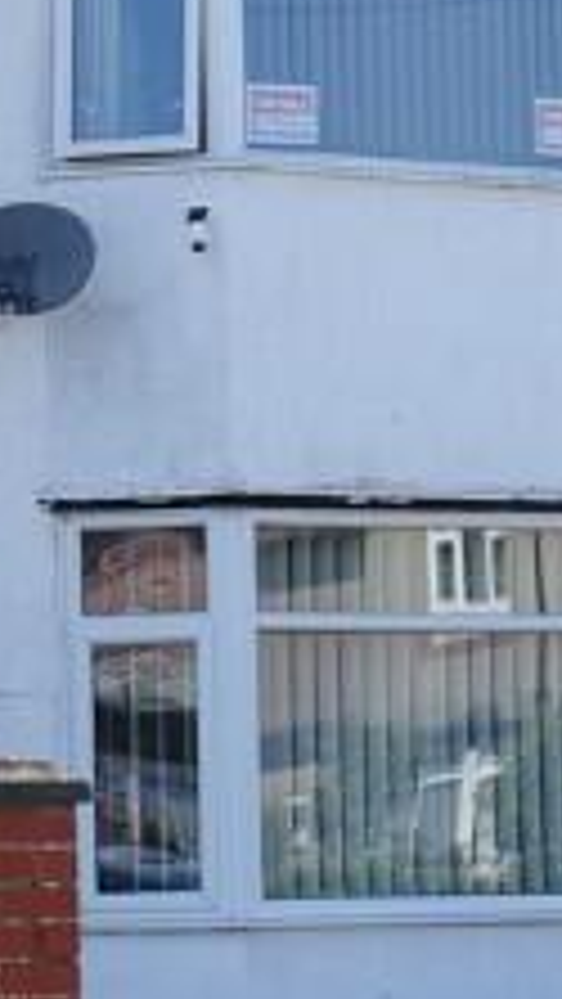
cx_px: 67
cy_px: 385
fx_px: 5242
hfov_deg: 6.1
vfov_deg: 10.9
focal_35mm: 198
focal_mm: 41
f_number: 6.3
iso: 100
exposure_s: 1/160
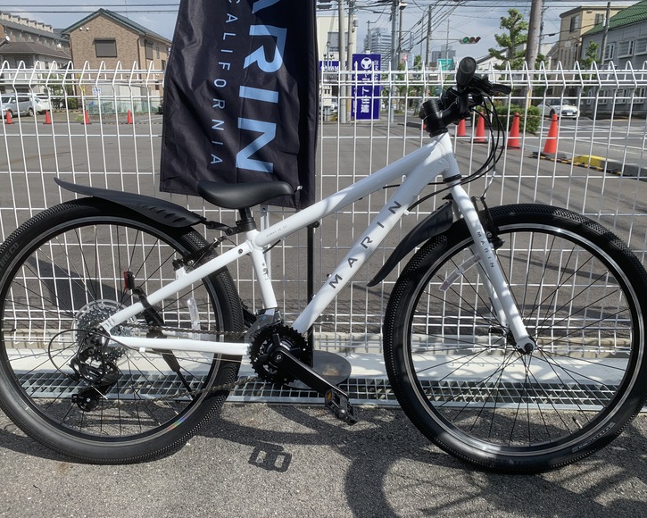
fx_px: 536
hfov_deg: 62.2
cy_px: 252
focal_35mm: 28
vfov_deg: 51.5
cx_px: 320
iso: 25
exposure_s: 1/1992
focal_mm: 4.25
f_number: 1.8
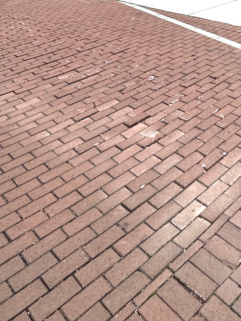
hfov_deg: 33.3
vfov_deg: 32.8
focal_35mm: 41
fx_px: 381
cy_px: -105
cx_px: 216
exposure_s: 1/99
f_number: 2.2
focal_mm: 2.22
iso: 64
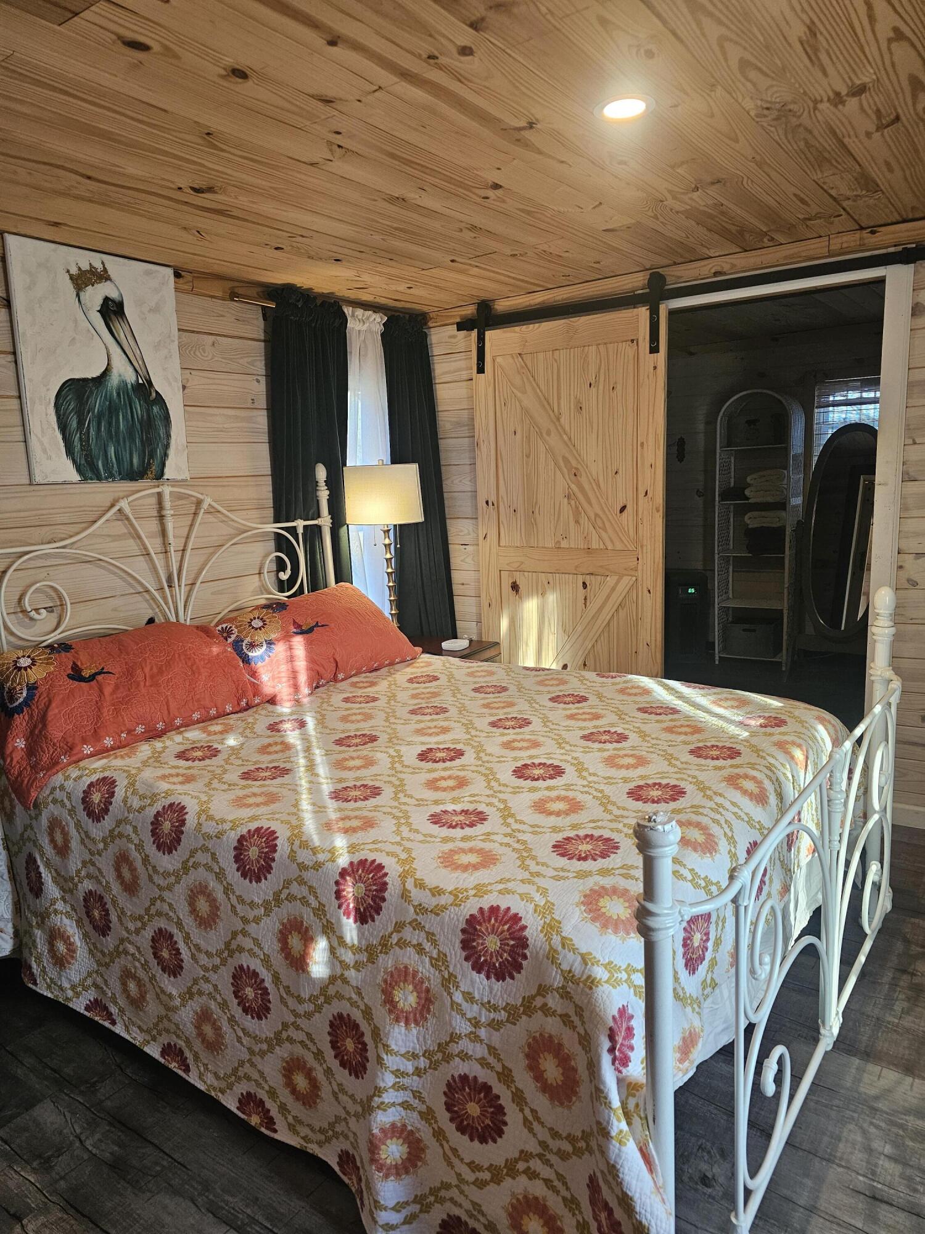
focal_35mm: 23
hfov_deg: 58.9
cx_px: 462
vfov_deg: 73.9
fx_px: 819
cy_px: 617
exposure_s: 1/120
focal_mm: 6.3
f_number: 1.7
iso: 250
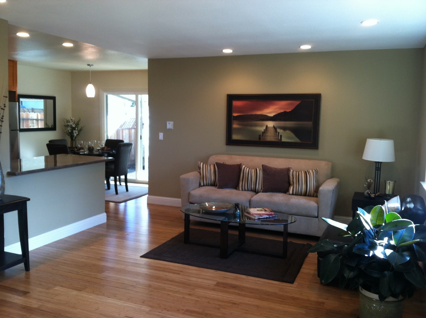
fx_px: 430
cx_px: 213
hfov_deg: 52.7
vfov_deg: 40.6
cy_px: 159
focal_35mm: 35
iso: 80
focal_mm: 3.85
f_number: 2.8
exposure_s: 1/15
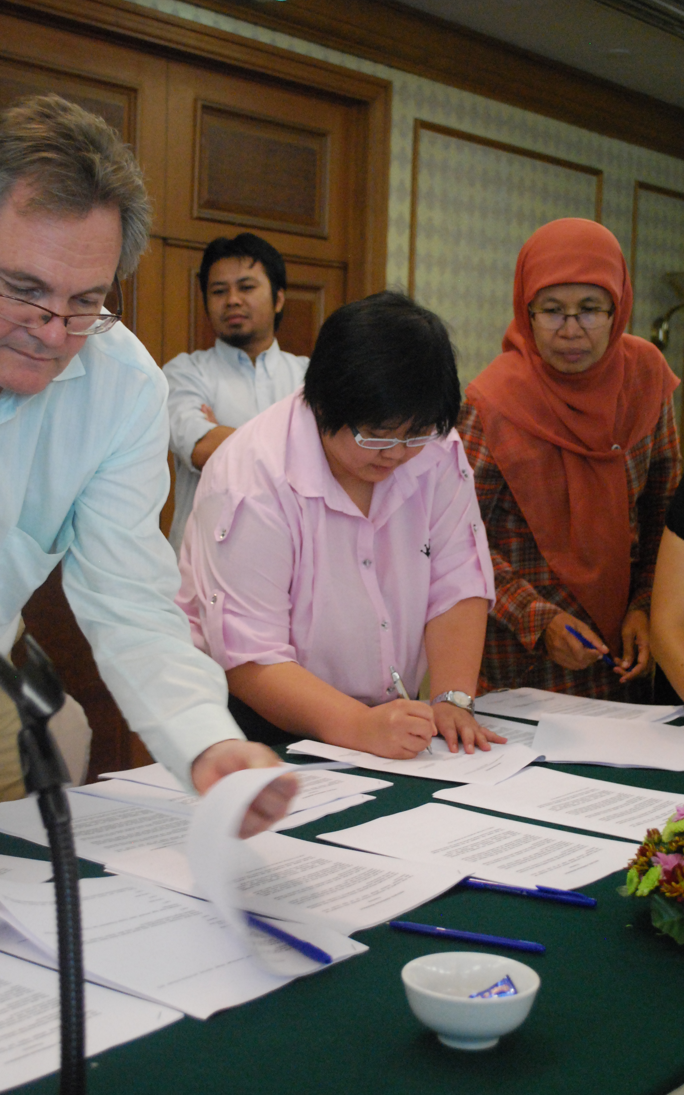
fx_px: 1551
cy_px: 572
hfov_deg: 24.9
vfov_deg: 38.9
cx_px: 345
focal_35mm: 52
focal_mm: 30
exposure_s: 1/25
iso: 1600
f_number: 4.8
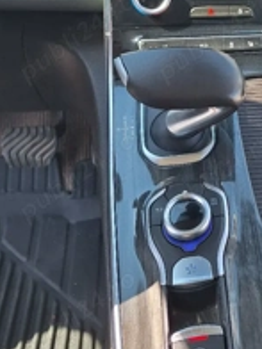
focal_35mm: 47
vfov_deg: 38.6
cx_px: 251
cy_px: 59
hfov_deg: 29.2
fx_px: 474
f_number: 1.8
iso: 40
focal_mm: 5.54
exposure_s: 1/357
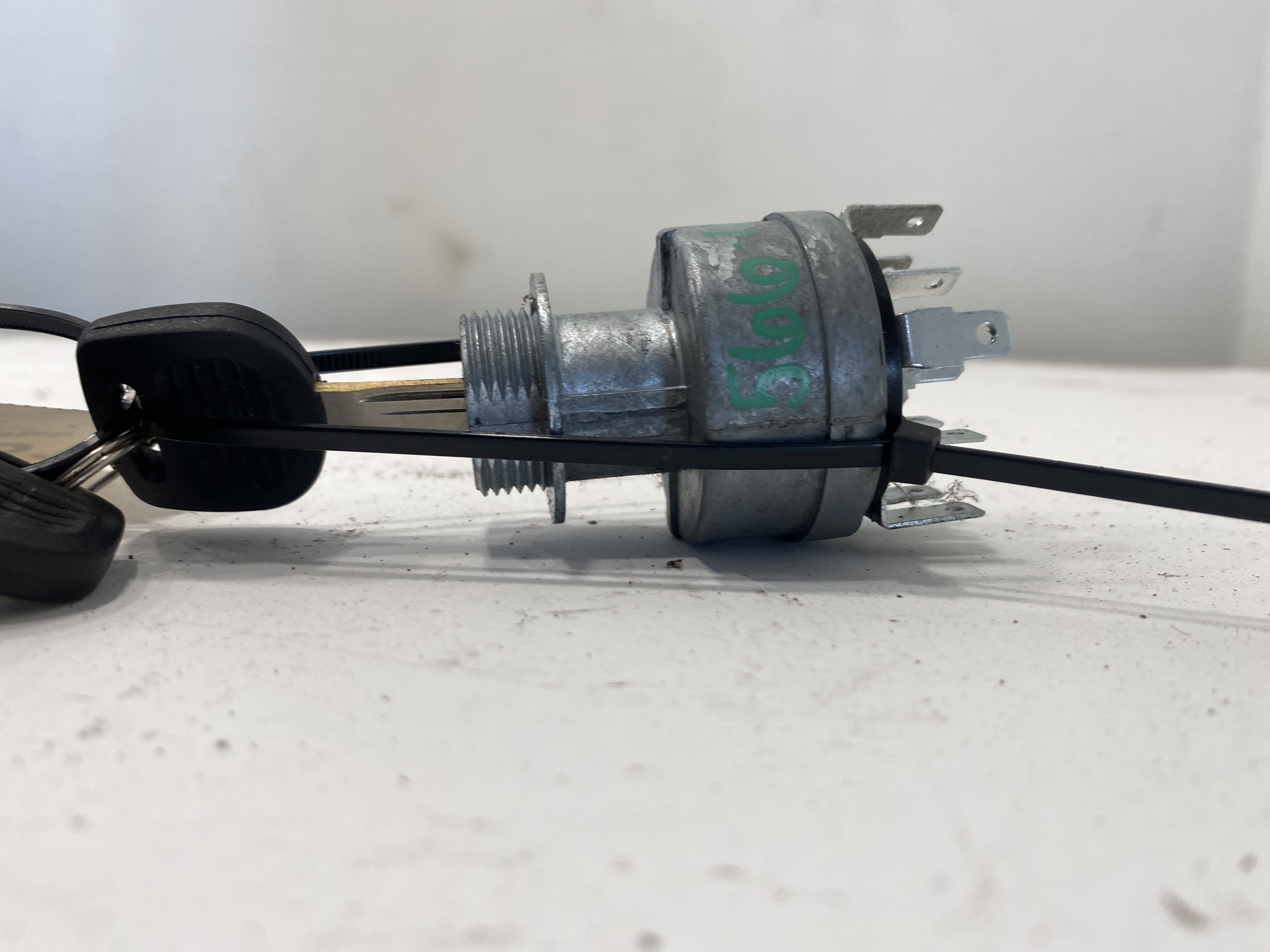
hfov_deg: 67.3
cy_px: 476
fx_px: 954
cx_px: 635
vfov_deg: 53.1
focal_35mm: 26
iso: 50
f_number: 1.8
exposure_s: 1/120
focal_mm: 4.25
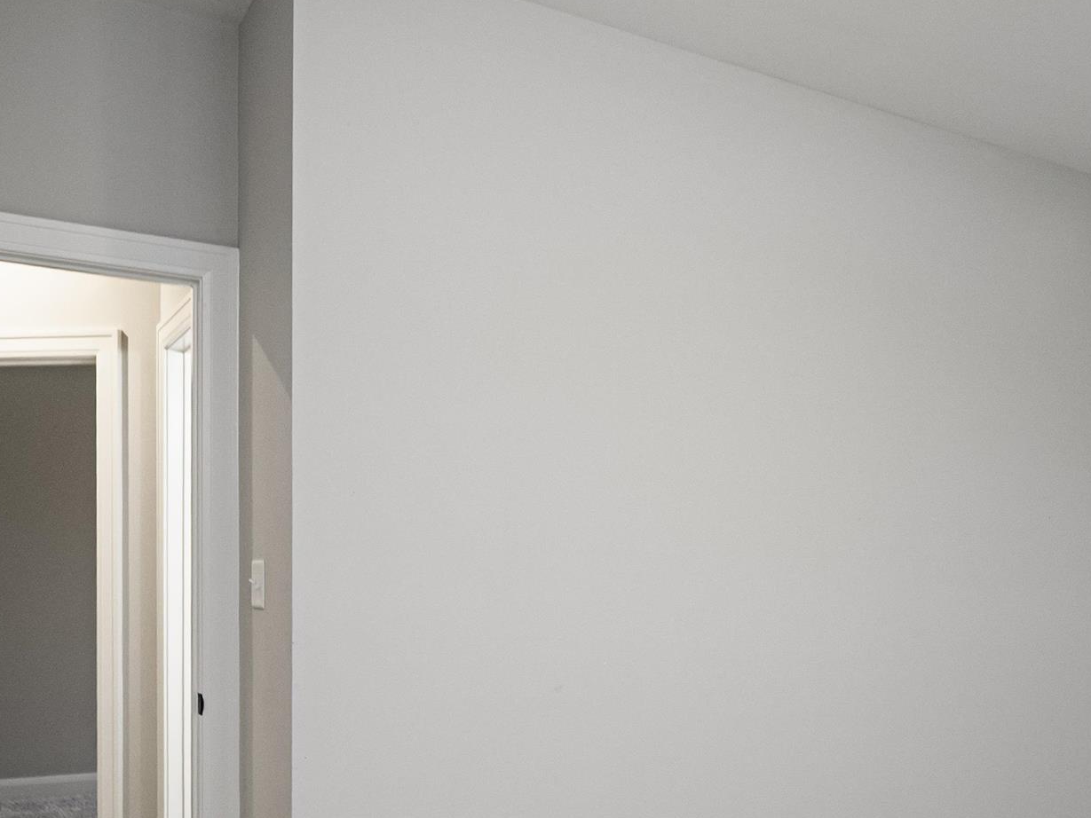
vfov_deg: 40.3
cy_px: 529
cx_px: 874
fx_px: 1103
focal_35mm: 35
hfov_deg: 49.5
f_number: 2.8
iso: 200
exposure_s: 1/15
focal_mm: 7
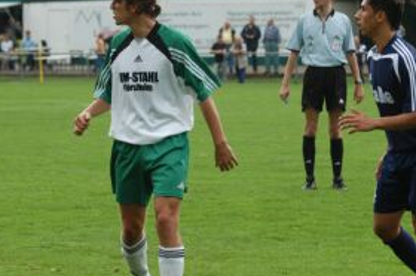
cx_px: 218
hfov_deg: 8.7
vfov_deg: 5.8
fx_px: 2724
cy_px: 139
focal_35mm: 236
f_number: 5
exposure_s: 1/350
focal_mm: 110
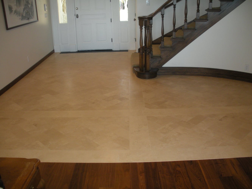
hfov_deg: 52.6
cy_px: 94
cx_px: 126
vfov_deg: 40.7
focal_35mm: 35
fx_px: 255
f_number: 3.5
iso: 211
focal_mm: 6.3
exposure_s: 1/52.2
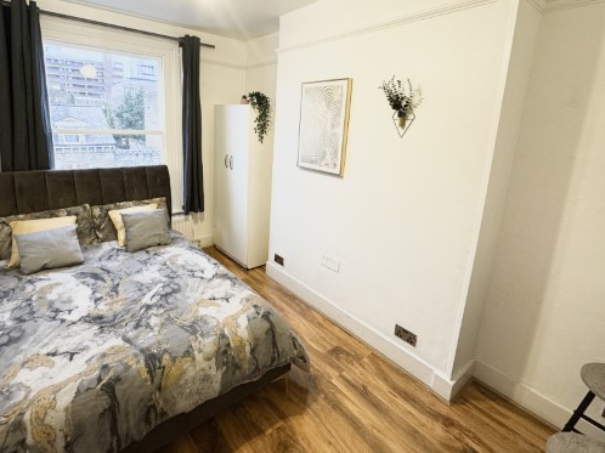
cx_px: 277
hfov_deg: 87.6
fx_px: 314
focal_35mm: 18
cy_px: 188
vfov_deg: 71.0
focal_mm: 2.22
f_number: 2.2
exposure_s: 1/50
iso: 160
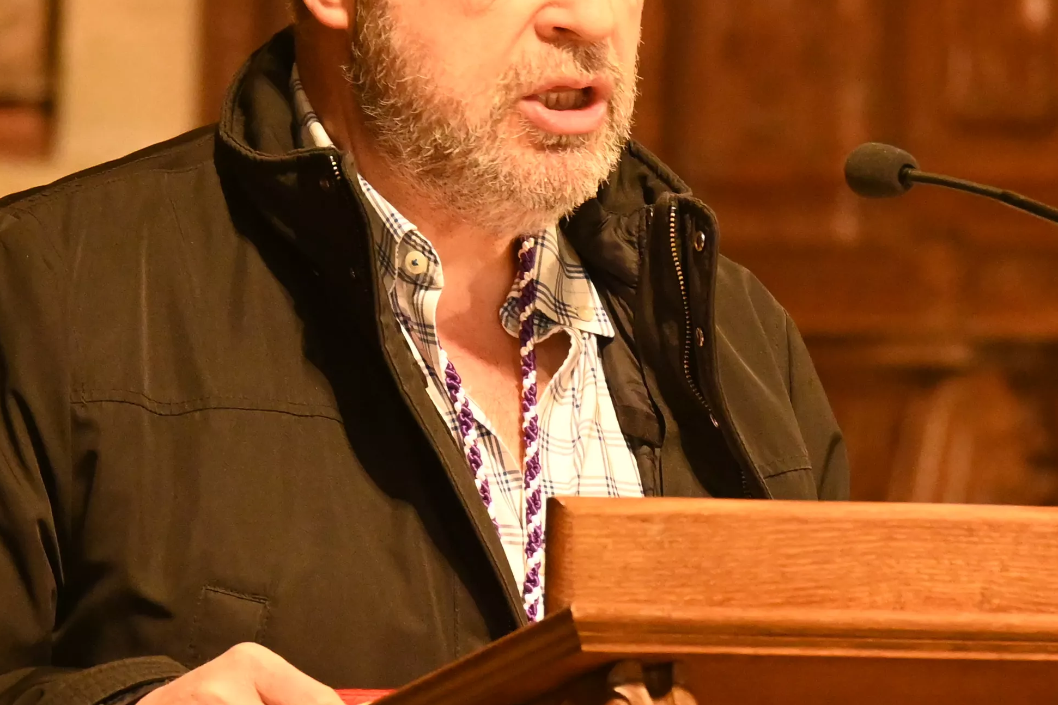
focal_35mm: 473
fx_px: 13901
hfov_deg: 4.4
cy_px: 287
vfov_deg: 2.9
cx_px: 378
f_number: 5
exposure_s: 1/40
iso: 3200
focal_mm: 110
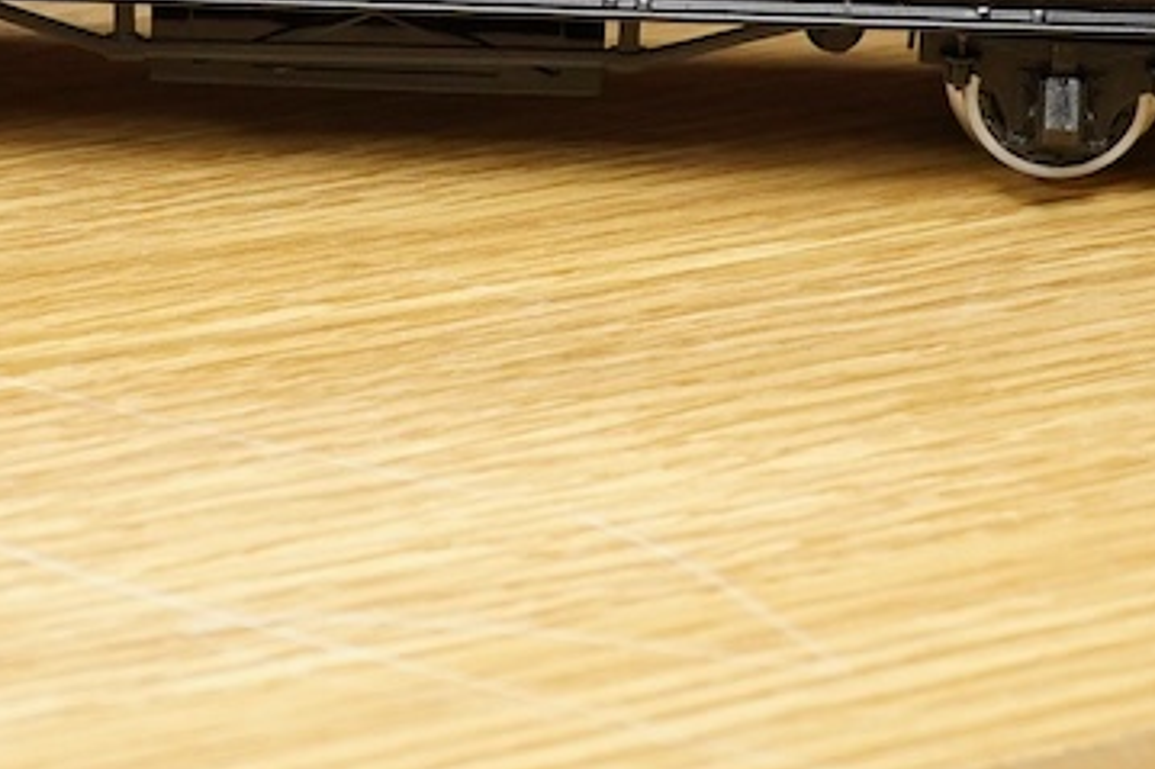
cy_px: -174
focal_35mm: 141
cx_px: 304
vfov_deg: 9.6
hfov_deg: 14.5
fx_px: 4521
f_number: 6.3
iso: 2000
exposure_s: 1/200
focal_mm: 30
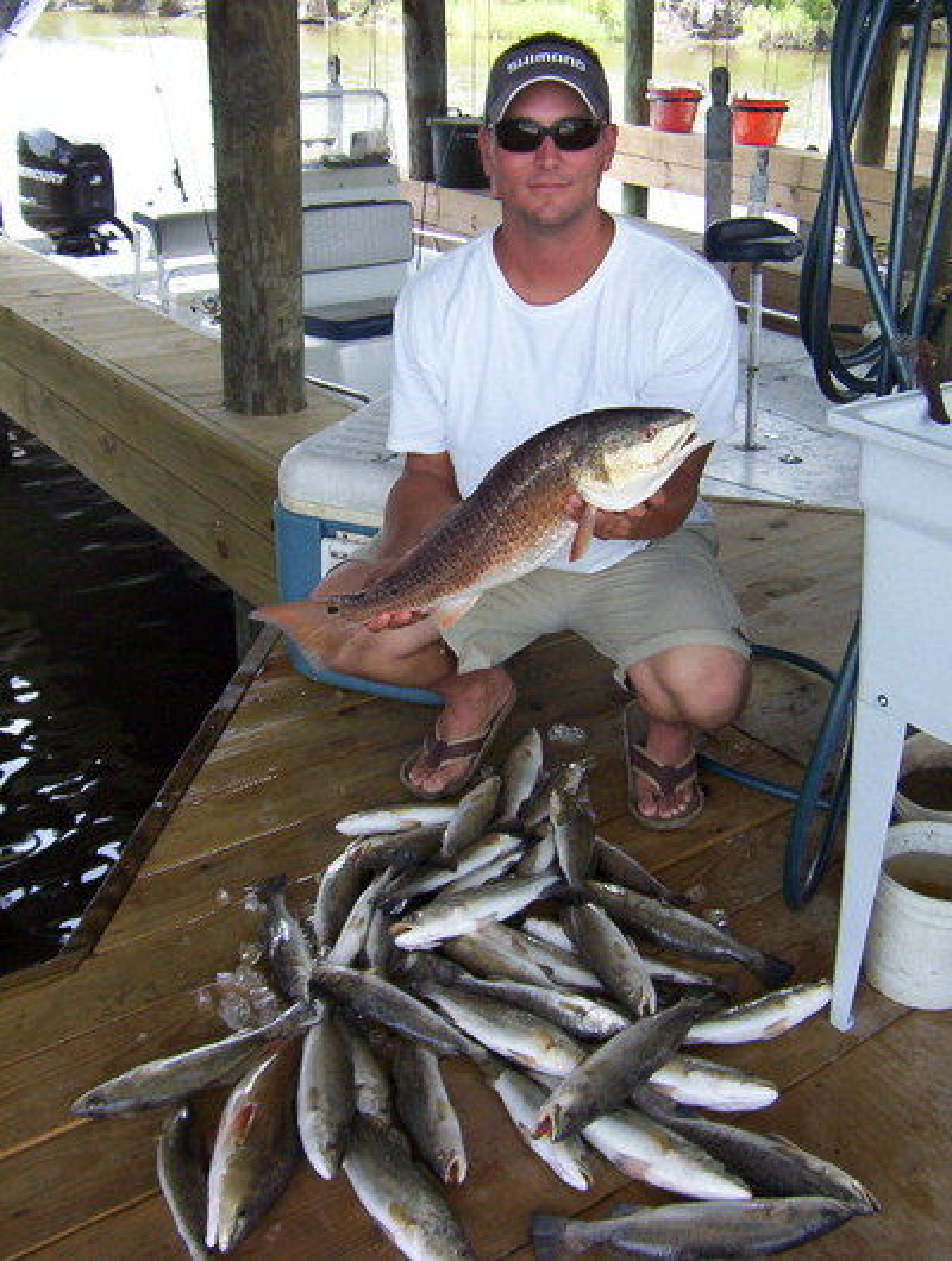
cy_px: 630
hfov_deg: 39.8
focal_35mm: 36
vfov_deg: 51.3
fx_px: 1315
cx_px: 476
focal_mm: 5.54
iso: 100
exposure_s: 1/207
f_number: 2.76
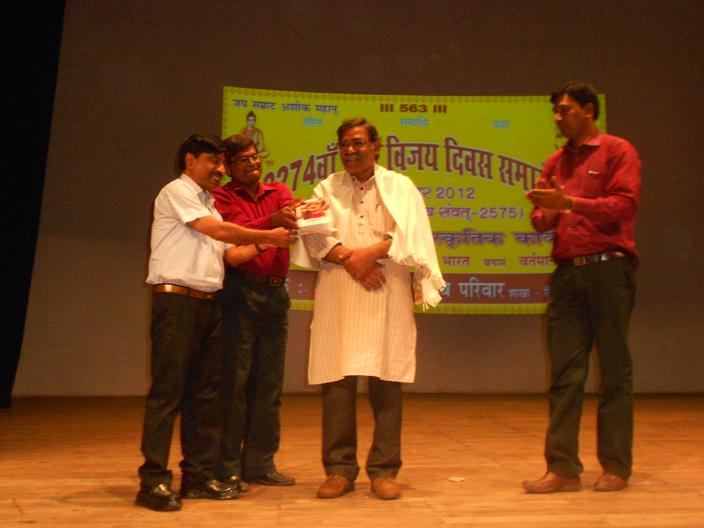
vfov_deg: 33.6
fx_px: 875
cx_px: 352
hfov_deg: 43.9
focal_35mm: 43
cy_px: 264
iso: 400
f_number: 4.2
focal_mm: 7.7
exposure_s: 1/30
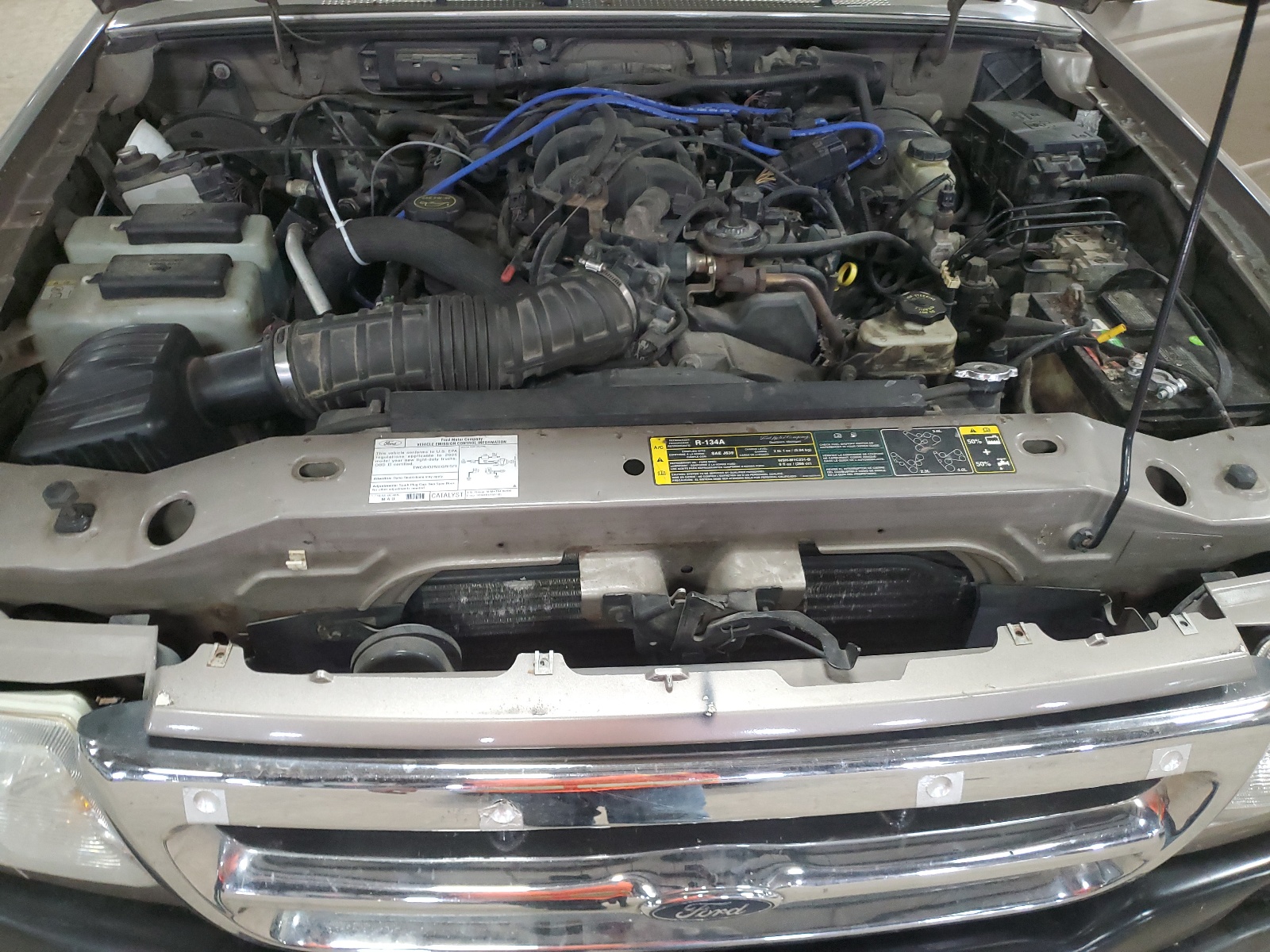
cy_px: 476
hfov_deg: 67.3
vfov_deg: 53.1
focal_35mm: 26
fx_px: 954
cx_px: 635
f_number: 1.5
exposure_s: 1/30
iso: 310
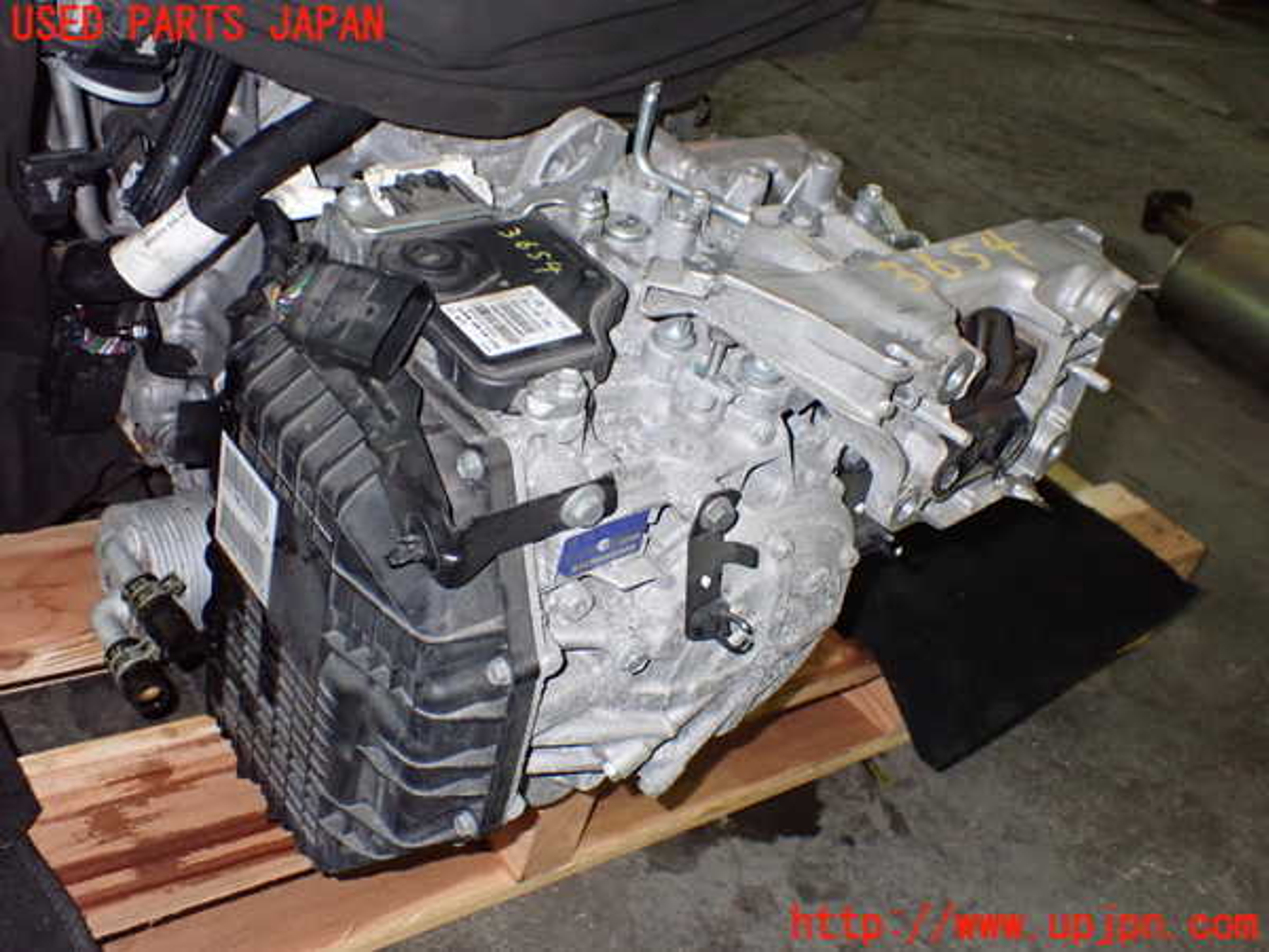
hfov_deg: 49.0
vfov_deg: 37.7
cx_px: 634
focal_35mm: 38
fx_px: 1393
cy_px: 476
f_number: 8
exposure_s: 1/40
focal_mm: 6.83
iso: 800
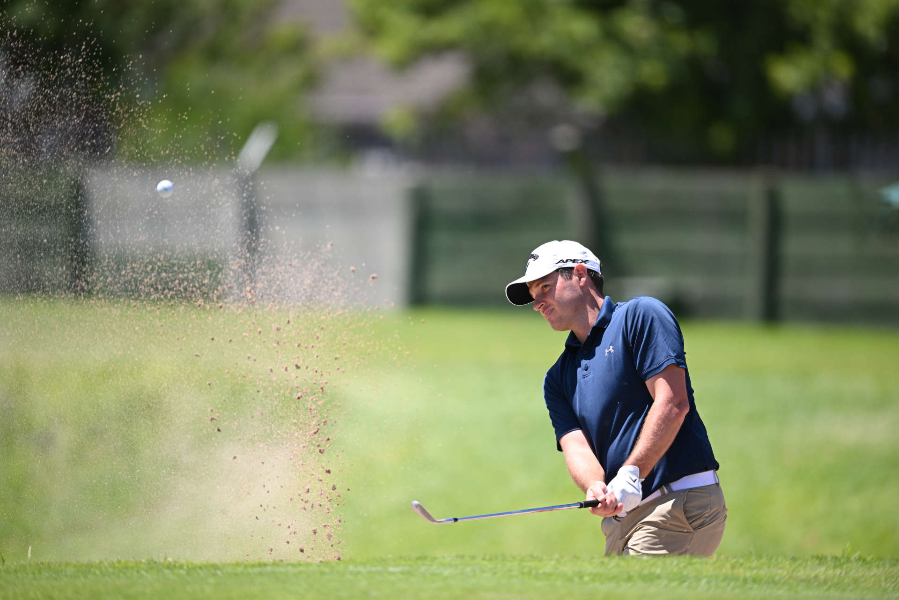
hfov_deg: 5.2
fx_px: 9988
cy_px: 300
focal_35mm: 400
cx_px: 450
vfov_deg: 3.4
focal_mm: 400
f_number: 2.8
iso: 500
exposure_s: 1/5000
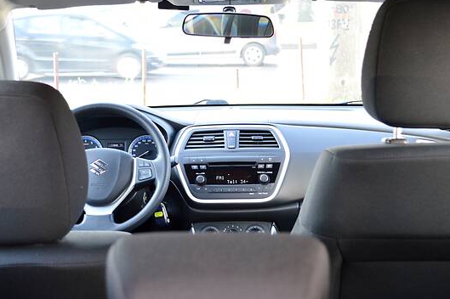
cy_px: 154
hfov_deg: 29.7
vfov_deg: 20.0
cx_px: 234
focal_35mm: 68
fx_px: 849
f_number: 4.5
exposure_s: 1/60
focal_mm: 30
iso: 560
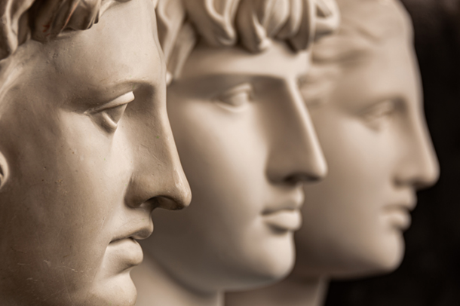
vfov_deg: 8.8
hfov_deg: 13.3
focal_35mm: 155
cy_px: 167
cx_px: 215
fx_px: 1979
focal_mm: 135
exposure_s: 1/80
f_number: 5.6
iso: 100
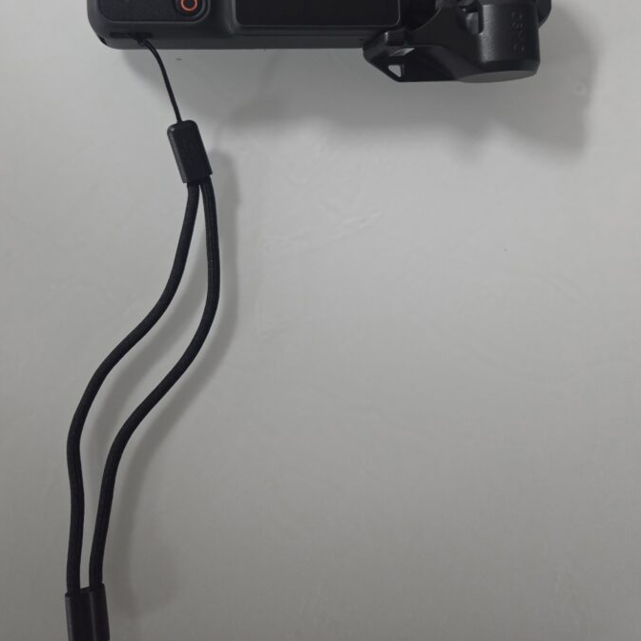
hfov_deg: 52.5
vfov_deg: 50.4
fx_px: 649
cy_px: 161
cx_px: 297
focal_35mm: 31
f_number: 1.8
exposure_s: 1/120
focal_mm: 5.4
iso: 1000
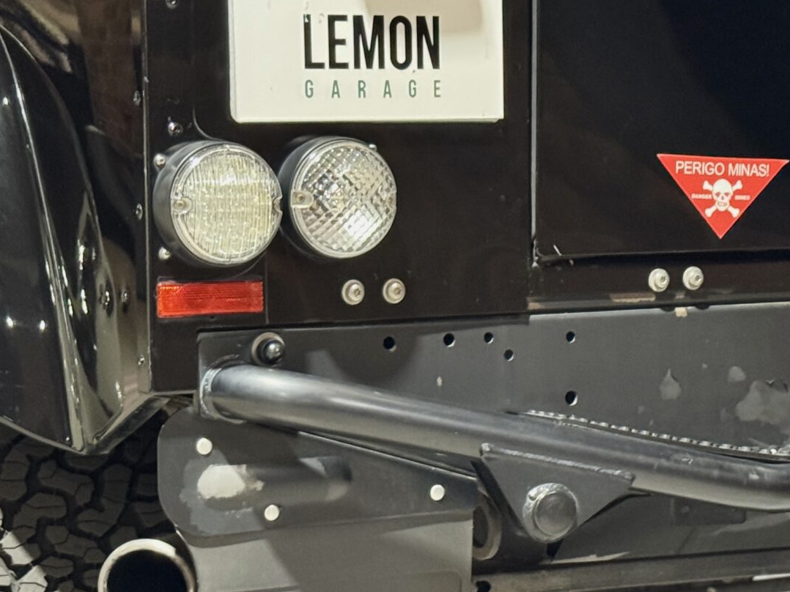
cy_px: 355
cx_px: 624
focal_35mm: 114
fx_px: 2601
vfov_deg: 13.0
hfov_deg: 17.1
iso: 500
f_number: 1.78
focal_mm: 6.76
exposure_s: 1/25
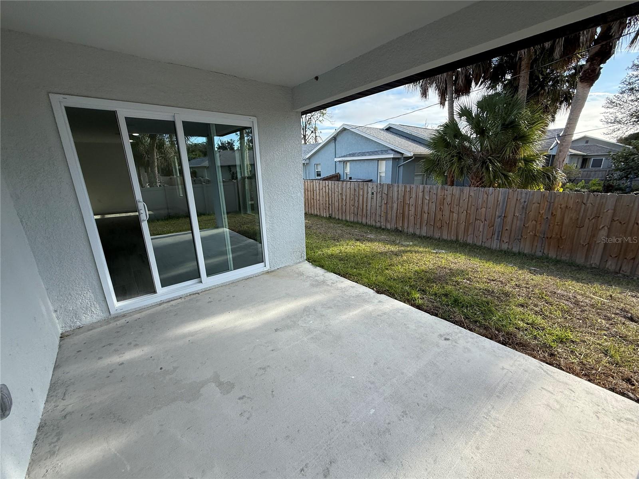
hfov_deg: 102.1
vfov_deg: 85.7
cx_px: 320
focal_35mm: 14
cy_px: 240
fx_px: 258
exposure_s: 1/613
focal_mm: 2.22
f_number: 2.2
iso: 64
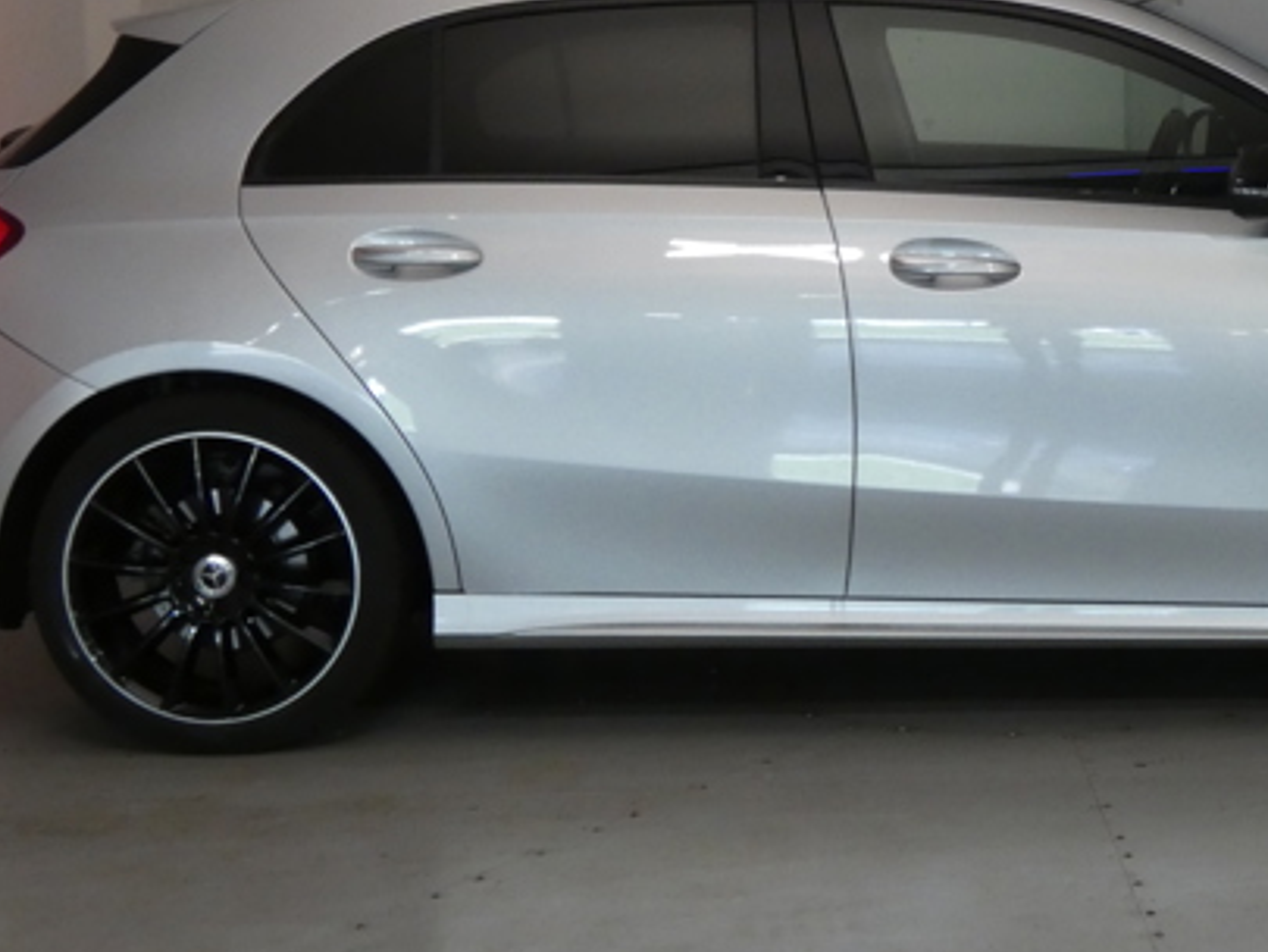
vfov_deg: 19.5
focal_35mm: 75
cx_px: 1027
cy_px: 260
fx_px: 2748
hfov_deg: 25.5
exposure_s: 1/80
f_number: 3.5
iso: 400
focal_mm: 6.8
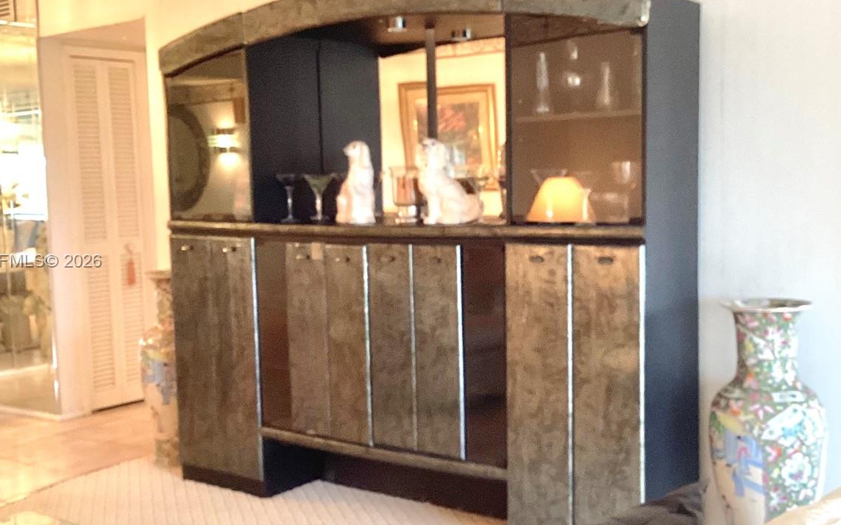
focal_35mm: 46
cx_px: 461
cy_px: 262
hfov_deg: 43.4
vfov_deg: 28.0
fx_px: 1054
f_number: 2.4
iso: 200
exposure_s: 1/60
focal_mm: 3.3
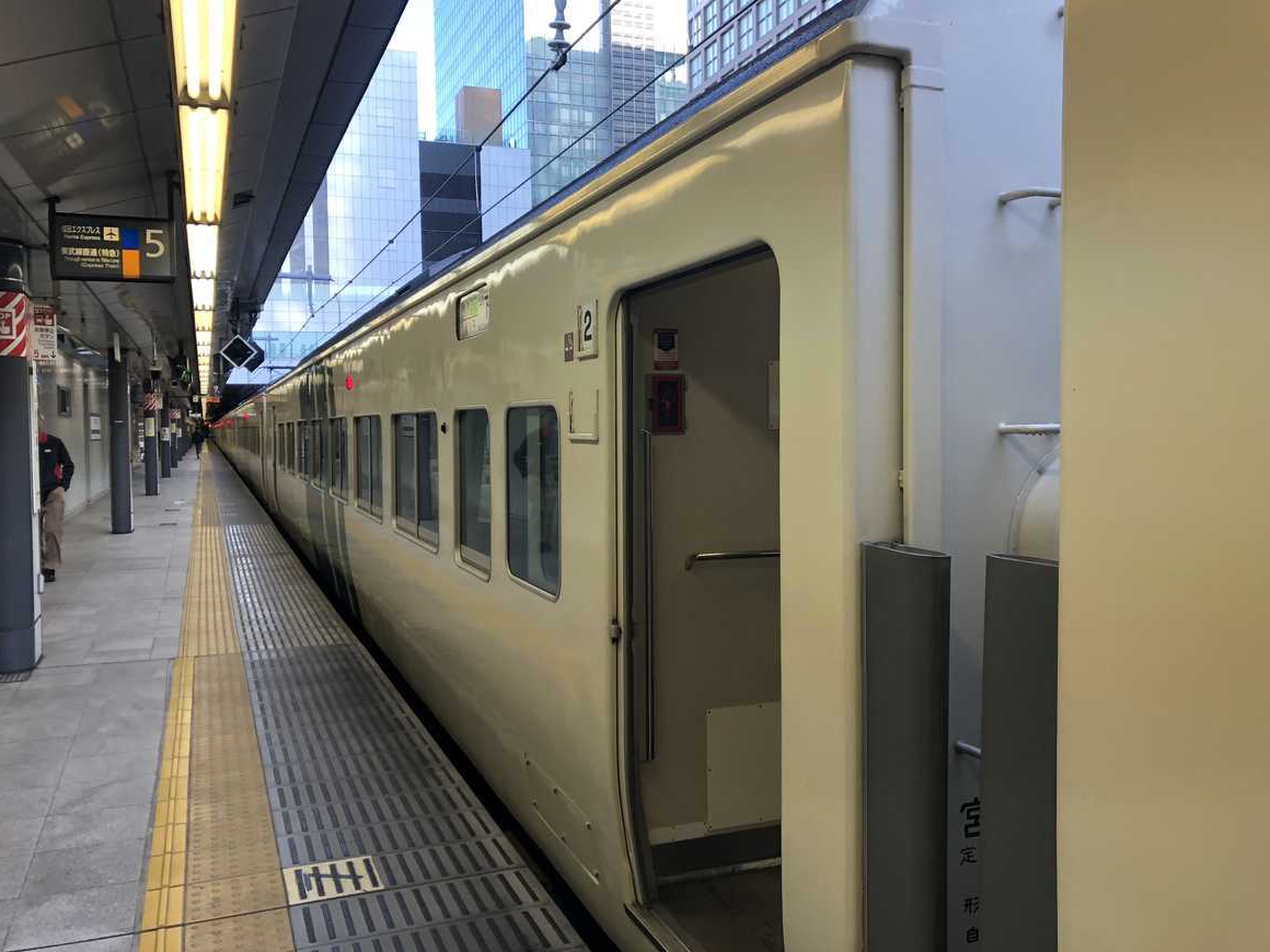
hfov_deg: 60.0
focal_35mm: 30
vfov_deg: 46.8
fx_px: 1101
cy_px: 474
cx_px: 616
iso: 32
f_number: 1.8
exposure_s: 1/100
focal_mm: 3.99
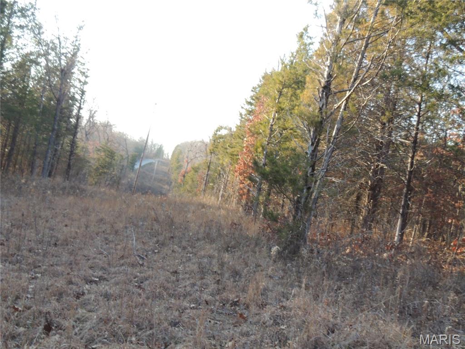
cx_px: 232
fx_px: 470
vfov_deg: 40.7
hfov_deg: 52.6
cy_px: 174
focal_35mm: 35
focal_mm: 6.2
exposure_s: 1/250
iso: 250
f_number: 3.3
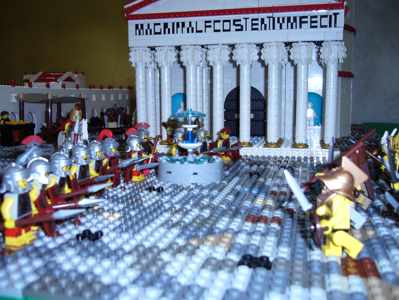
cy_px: 150
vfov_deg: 40.7
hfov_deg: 52.6
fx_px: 403
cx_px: 200
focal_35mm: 35
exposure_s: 1/30
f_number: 2.8
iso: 100
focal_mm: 5.8
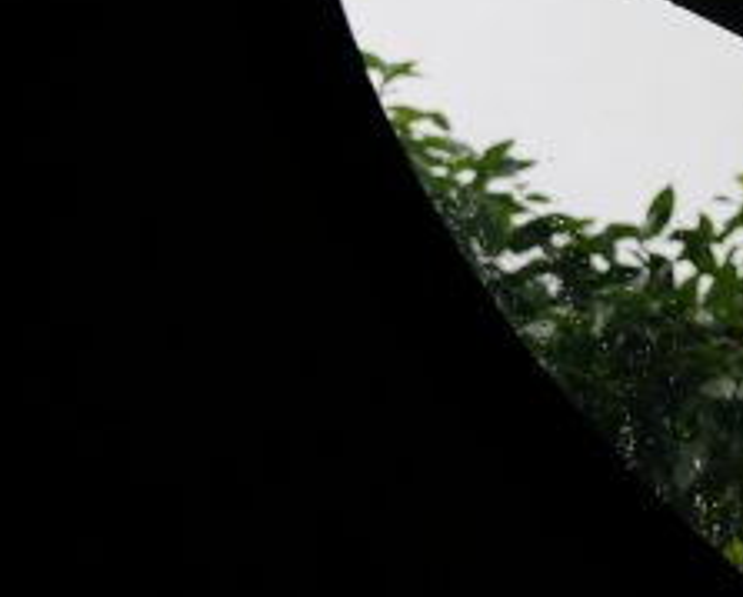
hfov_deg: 19.8
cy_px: 123
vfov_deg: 17.0
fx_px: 1982
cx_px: 910
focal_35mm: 90
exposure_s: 1/320
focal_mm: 35
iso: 100
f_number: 4
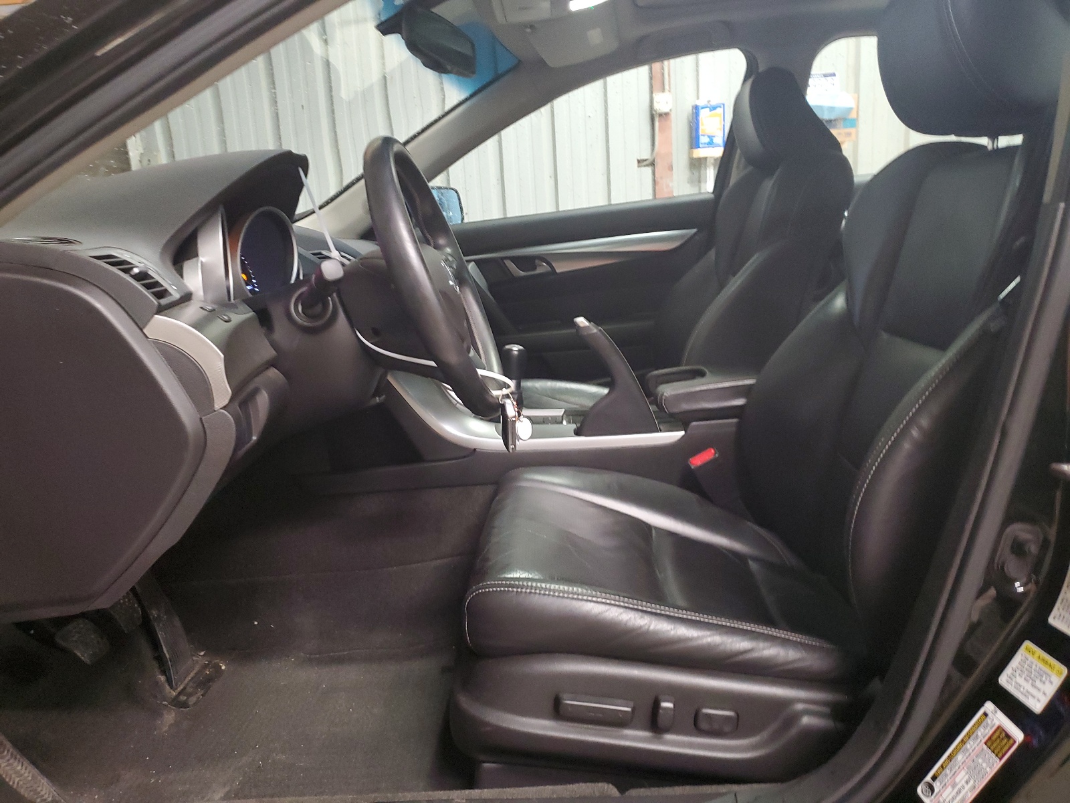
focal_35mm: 26
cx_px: 535
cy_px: 402
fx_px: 804
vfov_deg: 53.1
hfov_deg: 67.3
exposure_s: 1/15
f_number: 1.5
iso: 304
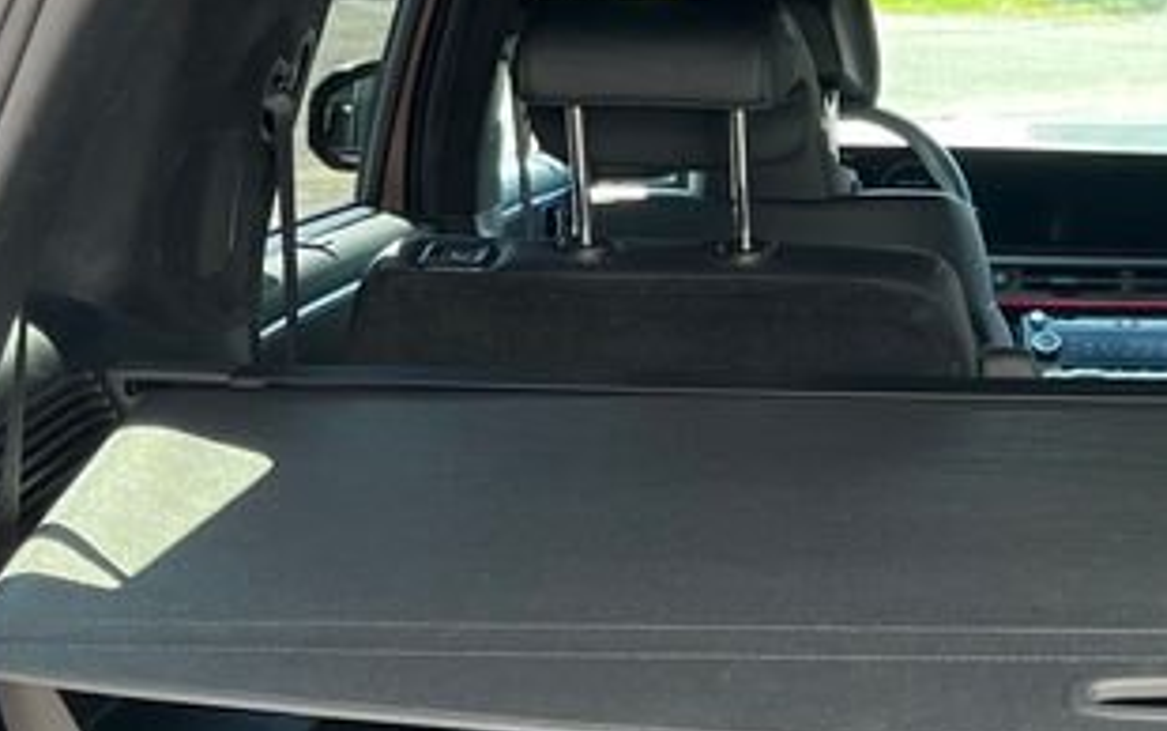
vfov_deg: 14.3
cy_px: 633
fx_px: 2895
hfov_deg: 21.8
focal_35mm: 91
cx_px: 1212
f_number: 1.6
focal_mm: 5.1
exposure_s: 1/153
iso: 64
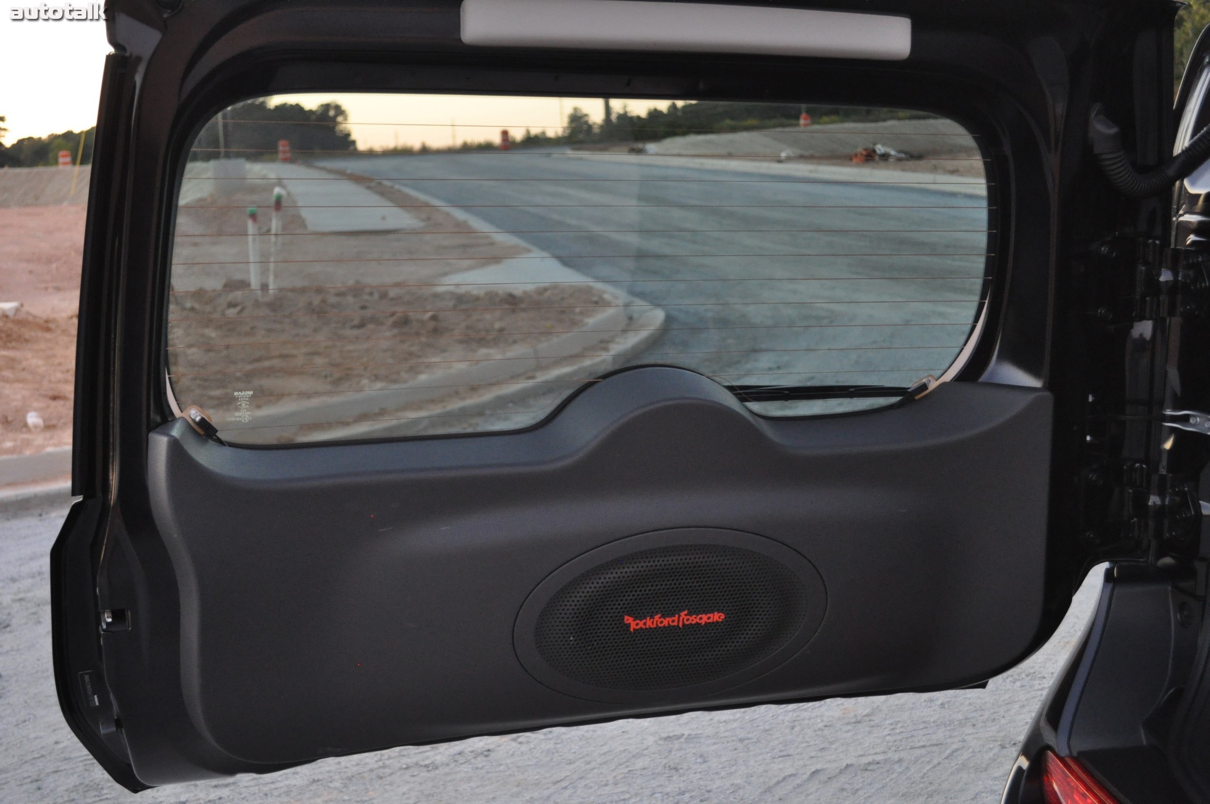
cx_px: 605
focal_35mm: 45
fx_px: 1511
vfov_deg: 29.8
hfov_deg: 43.6
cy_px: 402
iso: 1600
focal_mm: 30
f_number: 4.5
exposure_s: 1/30
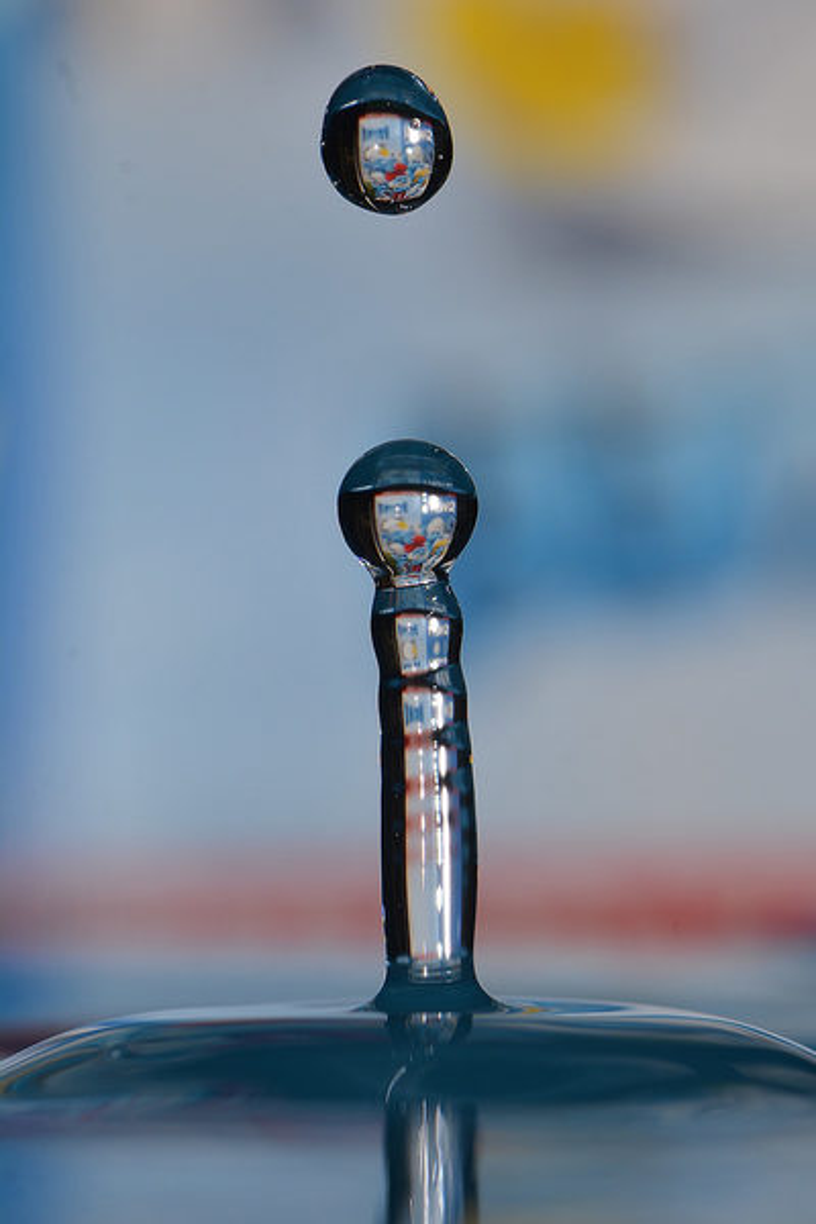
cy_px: 612
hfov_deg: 10.8
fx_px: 4335
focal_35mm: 128
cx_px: 408
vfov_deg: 16.1
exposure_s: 1/200
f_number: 16
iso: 200
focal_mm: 85
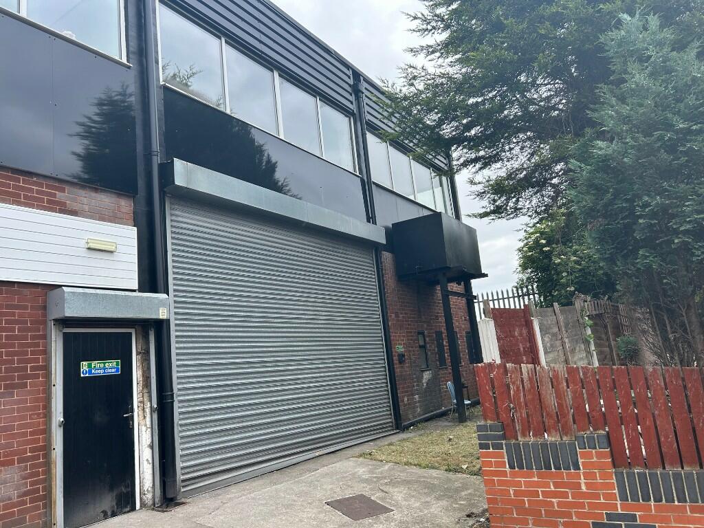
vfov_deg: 53.1
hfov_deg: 67.3
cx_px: 352
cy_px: 264
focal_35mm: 26
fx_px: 529
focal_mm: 5.7
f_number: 1.5
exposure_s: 1/1224
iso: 50
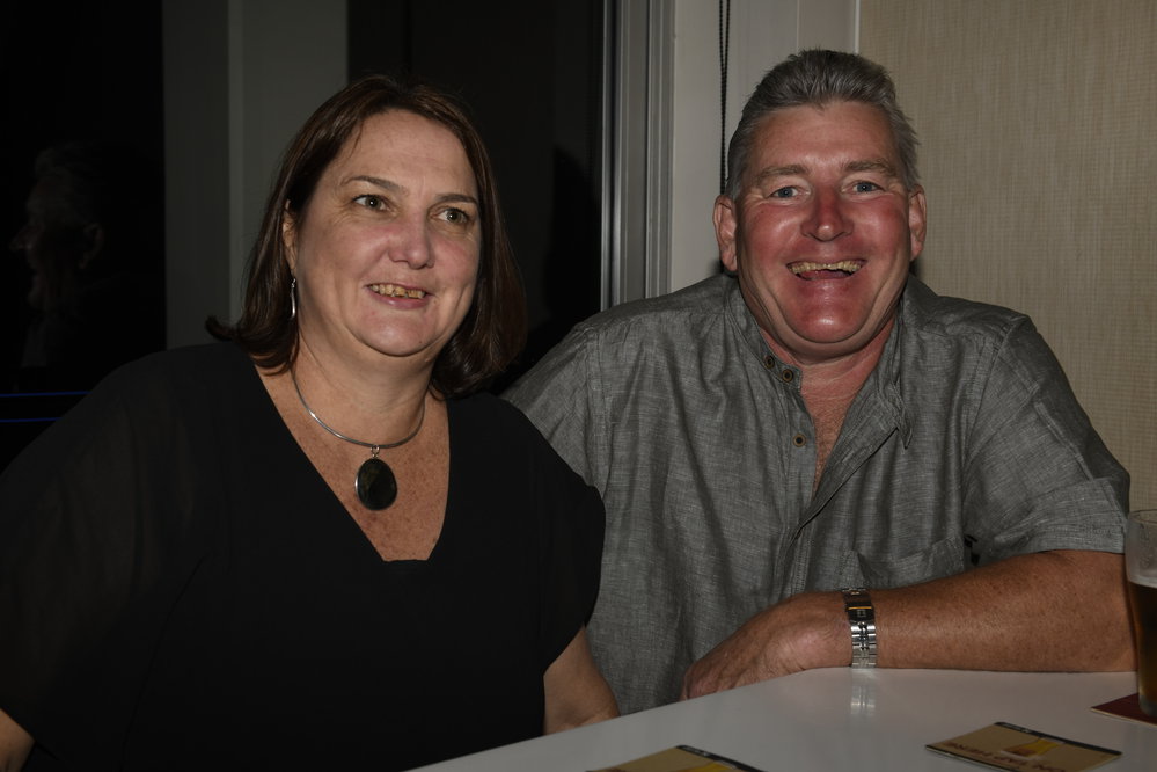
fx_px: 1607
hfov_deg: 39.6
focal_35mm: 50
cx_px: 578
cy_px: 386
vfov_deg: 27.0
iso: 320
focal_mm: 50
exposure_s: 1/100
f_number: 8
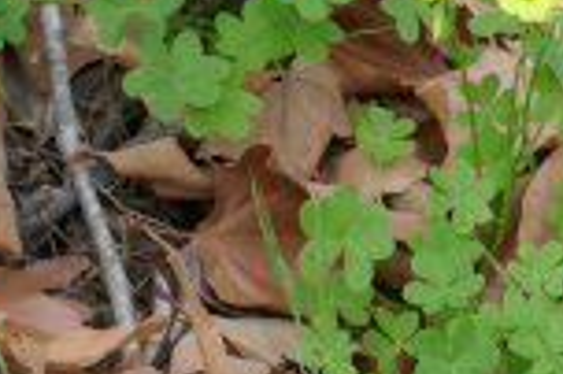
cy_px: 443
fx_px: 2000
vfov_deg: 10.5
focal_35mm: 128
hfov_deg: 15.4
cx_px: 696
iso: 125
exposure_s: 1/200
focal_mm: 14.3
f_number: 3.7
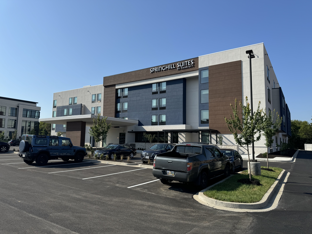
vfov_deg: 56.8
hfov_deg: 71.6
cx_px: 156
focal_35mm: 24
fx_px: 216
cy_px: 117
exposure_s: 1/4608
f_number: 1.78
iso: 80
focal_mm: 6.76
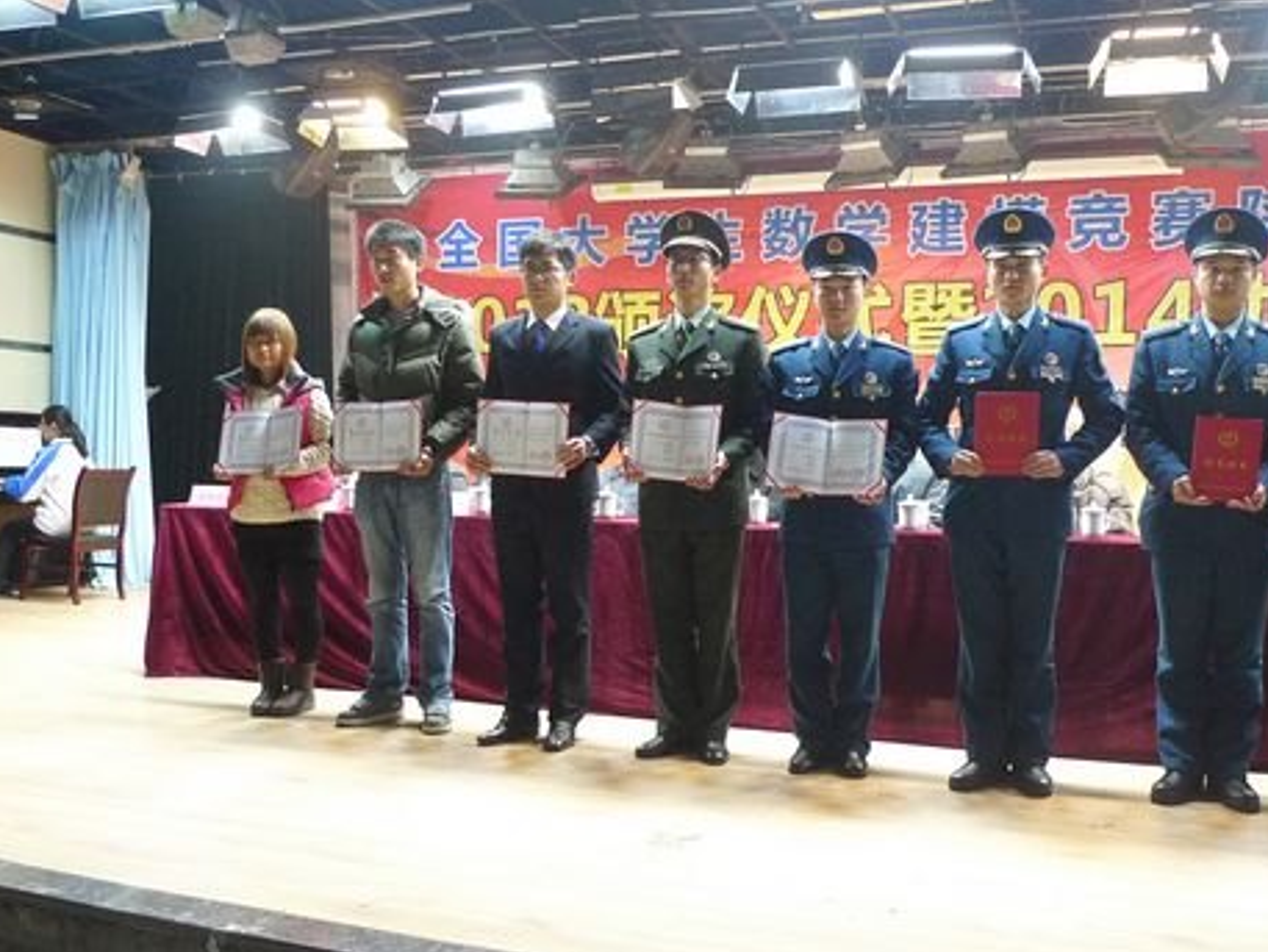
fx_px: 1282
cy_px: 518
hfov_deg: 52.6
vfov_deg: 40.7
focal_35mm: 35
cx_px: 669
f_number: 2
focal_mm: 5.1
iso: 400
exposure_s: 1/40
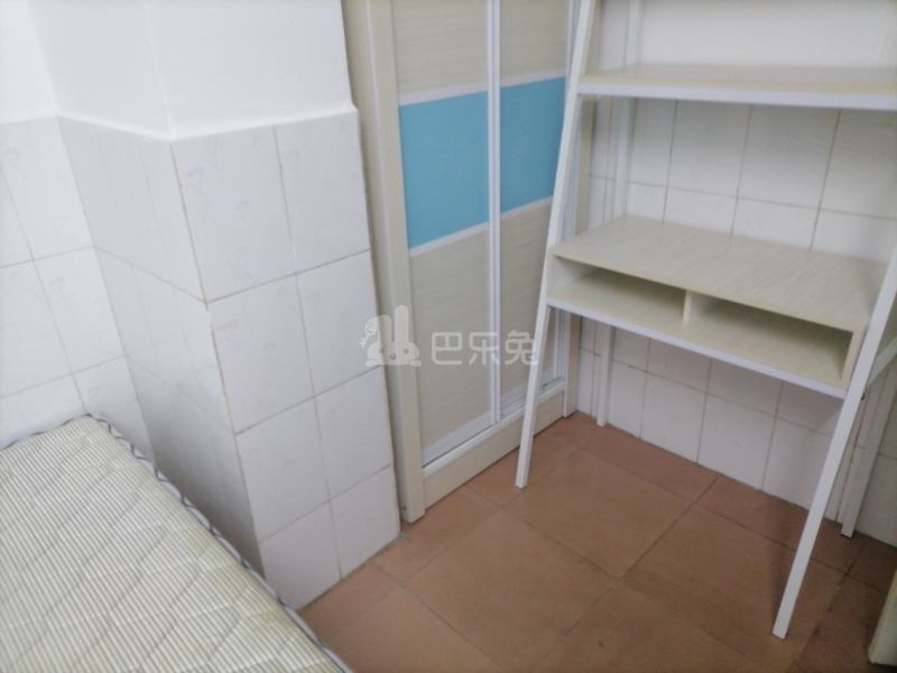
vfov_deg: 53.1
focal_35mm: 26
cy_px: 336
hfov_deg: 67.3
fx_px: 674
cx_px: 448
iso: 320
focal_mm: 5.4
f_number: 1.8
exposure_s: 1/33.3
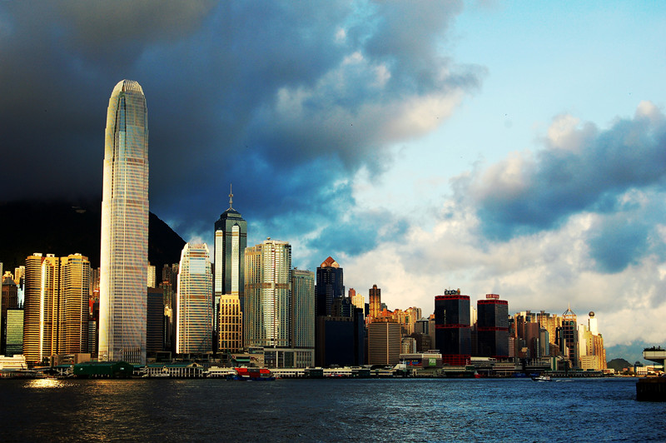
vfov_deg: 22.6
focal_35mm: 60
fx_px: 1109
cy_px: 222
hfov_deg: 33.4
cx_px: 333
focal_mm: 40
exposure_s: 1/250
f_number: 8
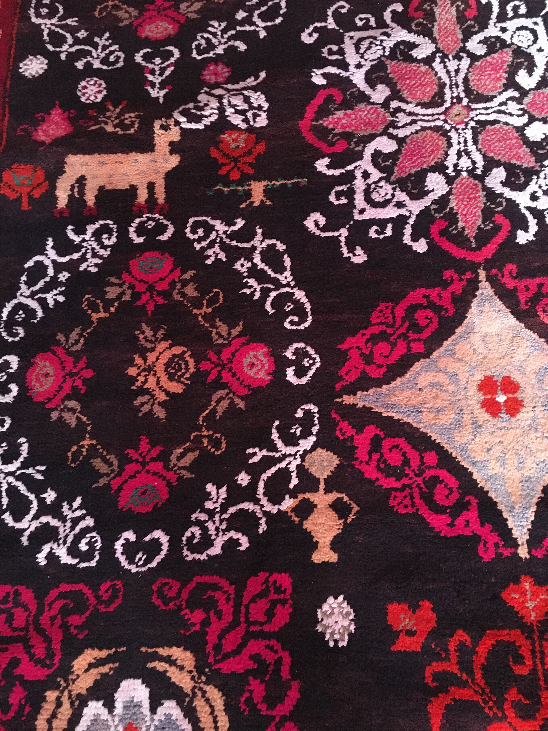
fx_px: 612
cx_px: 274
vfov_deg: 61.7
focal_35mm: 29
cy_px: 366
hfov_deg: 48.2
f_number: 2.2
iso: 320
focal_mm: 4.15
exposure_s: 1/17
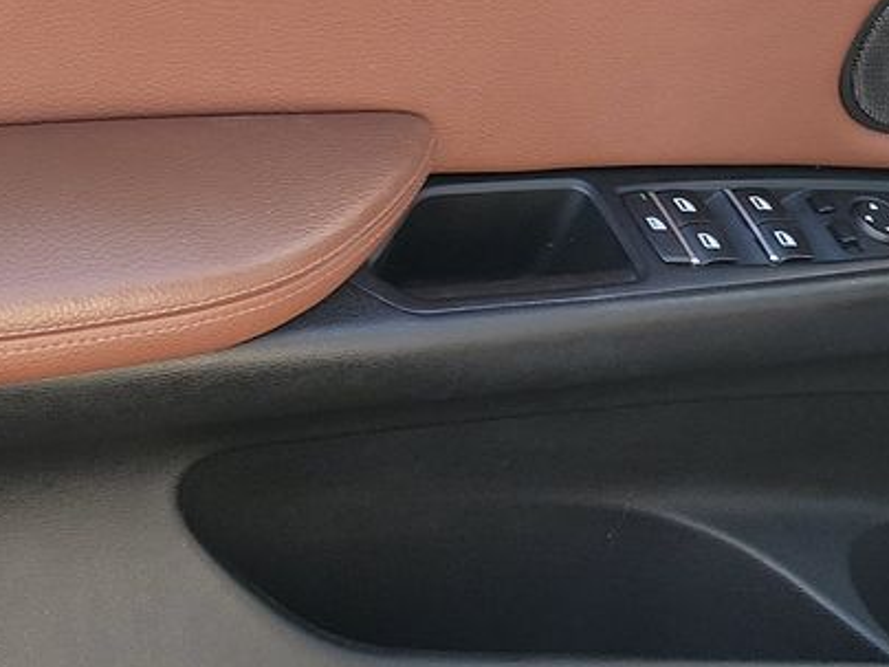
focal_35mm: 95
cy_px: 420
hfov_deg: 20.3
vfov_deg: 15.5
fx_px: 2440
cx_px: 130
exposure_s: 1/59
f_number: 1.8
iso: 51
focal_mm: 6.7
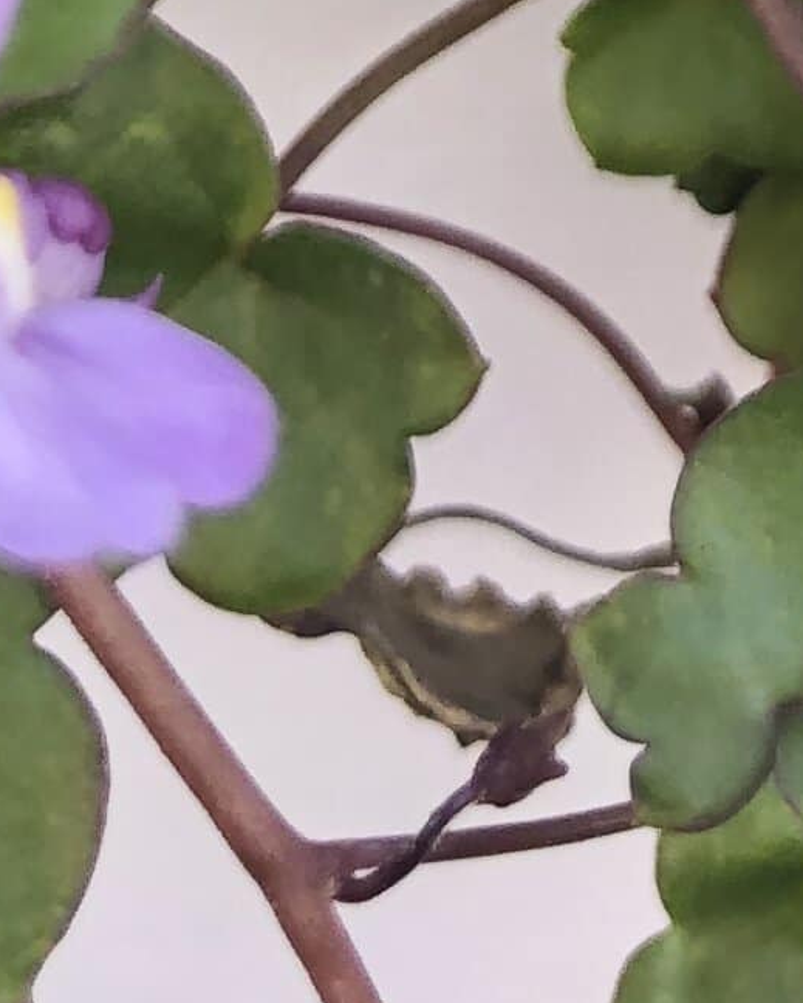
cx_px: 1258
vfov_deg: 9.8
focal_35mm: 170
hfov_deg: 8.8
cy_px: -1491
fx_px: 5047
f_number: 1.8
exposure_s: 1/149
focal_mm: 4
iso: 20
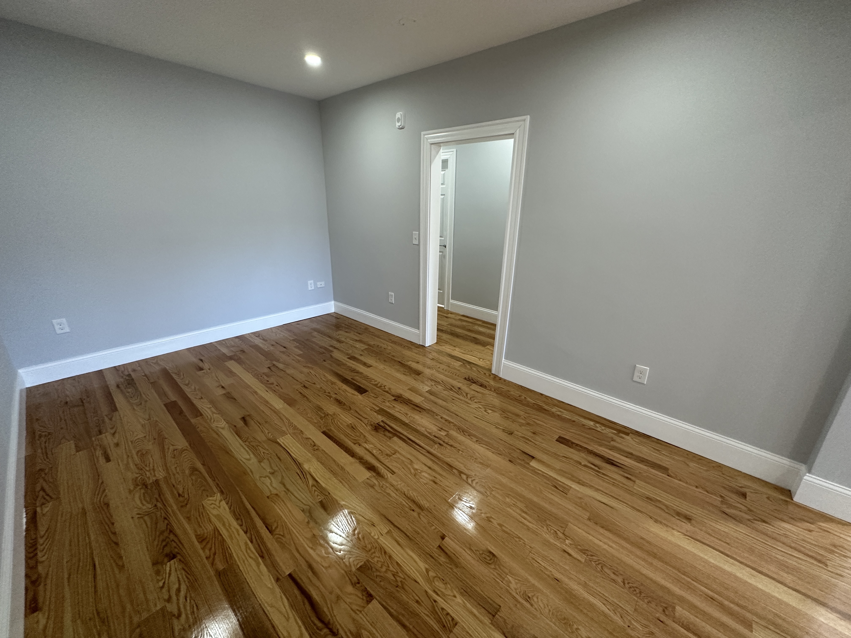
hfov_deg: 102.1
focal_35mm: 14
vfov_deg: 85.7
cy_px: 319
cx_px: 426
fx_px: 344
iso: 320
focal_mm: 2.22
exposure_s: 1/60
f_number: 2.2
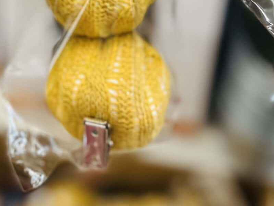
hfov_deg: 24.8
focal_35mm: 77
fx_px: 609
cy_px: -97
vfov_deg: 17.3
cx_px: 41
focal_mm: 6.86
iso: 125
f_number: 1.78
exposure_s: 1/60
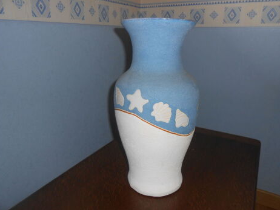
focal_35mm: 27
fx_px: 219
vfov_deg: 51.4
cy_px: 102
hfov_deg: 65.3
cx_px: 138
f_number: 3.5
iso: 80
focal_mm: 4.6
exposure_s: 1/25
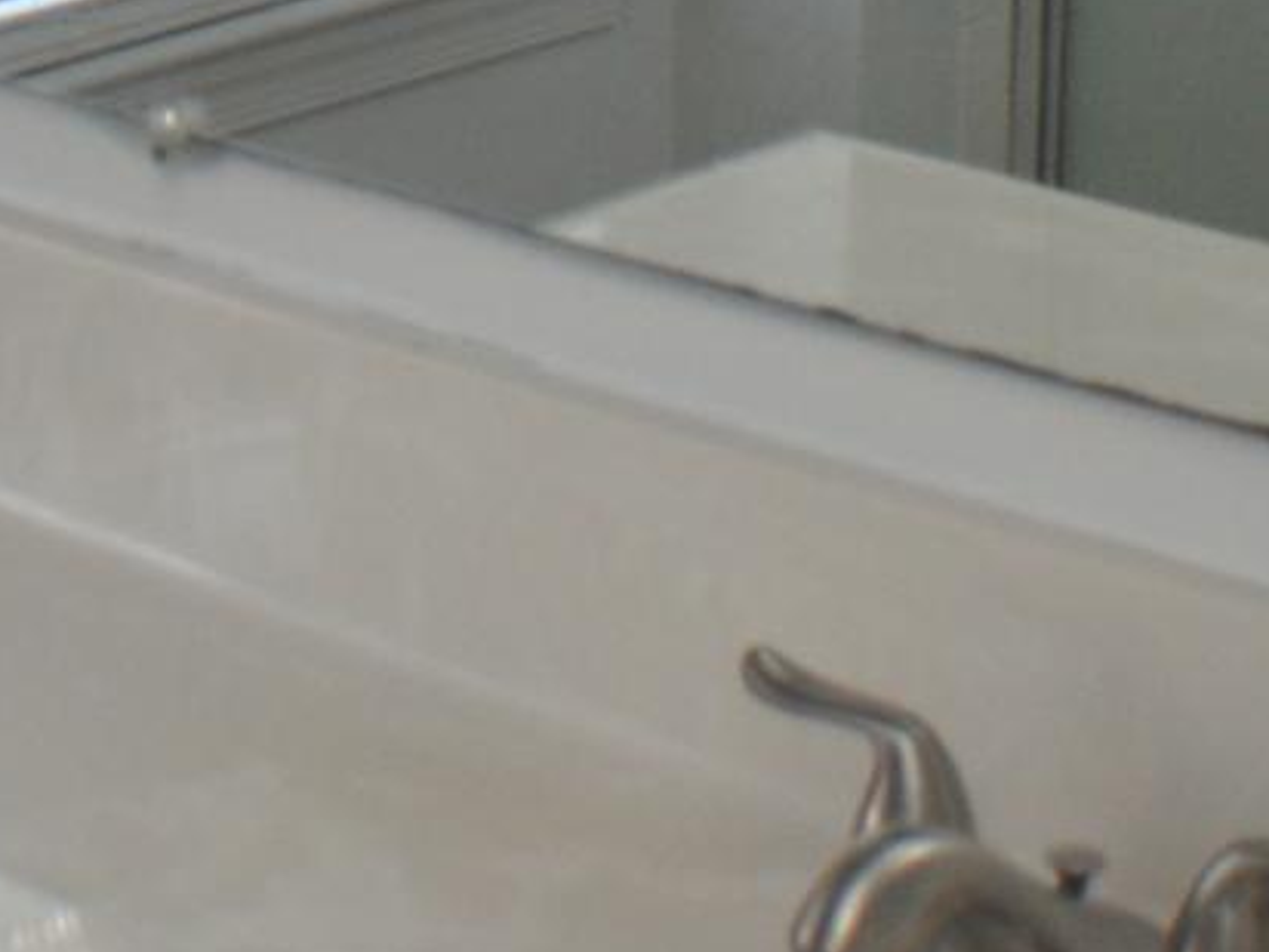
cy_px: -783
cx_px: -129
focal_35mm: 172
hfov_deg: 11.3
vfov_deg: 8.3
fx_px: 6305
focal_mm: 24
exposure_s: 1/30
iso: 720
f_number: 4
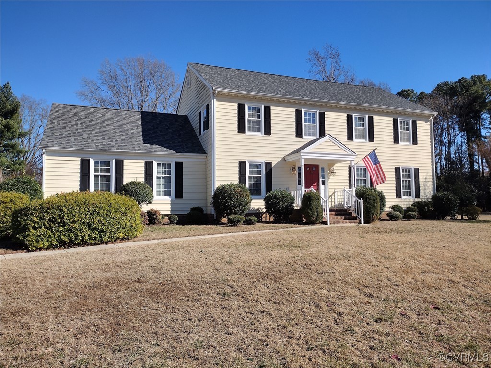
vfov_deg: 51.4
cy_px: 184
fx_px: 383
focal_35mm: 27
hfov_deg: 65.3
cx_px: 246
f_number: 1.7
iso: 100
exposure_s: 1/2976
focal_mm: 4.71
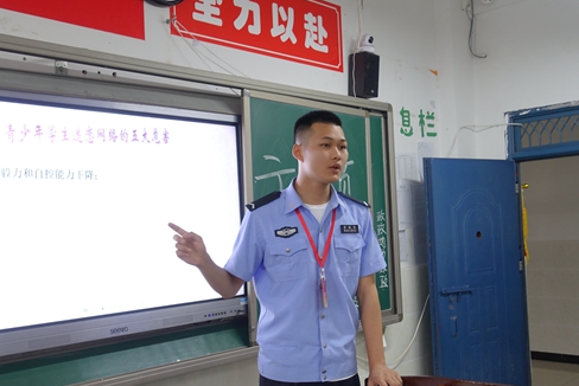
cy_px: 228
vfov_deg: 35.0
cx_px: 237
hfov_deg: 50.4
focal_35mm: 38
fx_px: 612
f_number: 2.5
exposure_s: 1/30
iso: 200
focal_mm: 10.7
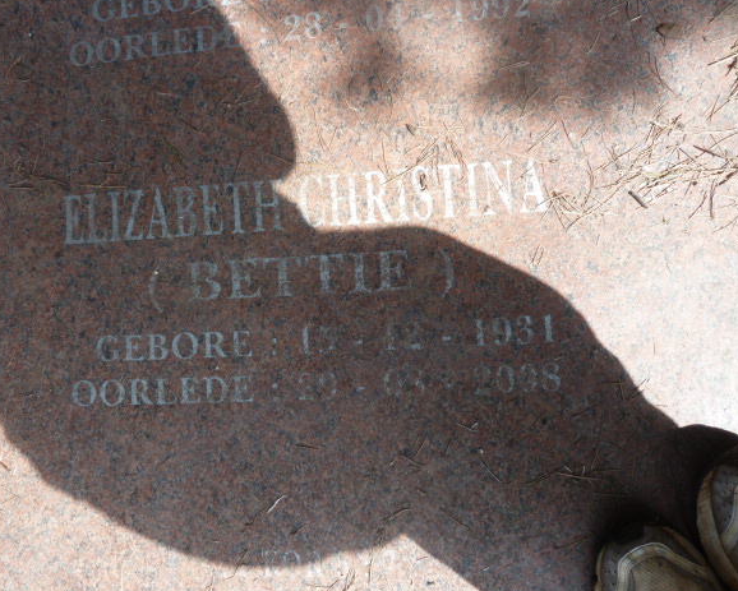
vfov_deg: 53.2
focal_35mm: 27
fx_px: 590
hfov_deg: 63.9
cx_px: 336
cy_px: 287
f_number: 4
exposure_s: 1/200
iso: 80
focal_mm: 4.1
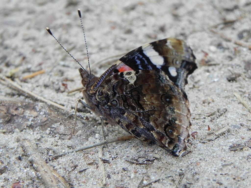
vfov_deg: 14.1
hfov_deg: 18.7
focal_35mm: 105
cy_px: 94
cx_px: 126
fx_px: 761
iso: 190
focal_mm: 18.8
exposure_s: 1/30
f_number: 4
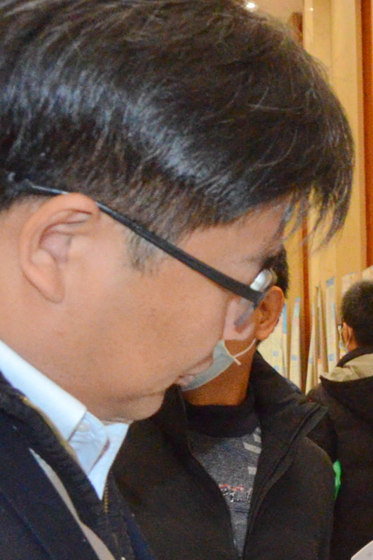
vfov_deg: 19.4
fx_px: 1617
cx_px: 887
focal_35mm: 104
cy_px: 448
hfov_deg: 11.1
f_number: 7.1
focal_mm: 18
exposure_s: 1/80
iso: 3200
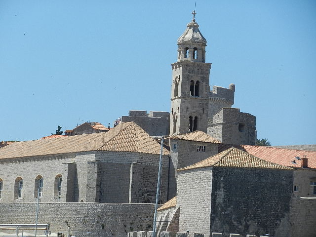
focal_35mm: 189
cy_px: 118
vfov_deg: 7.9
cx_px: 158
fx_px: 1725
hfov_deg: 10.5
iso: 160
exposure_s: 1/1000
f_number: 5.3
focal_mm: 34
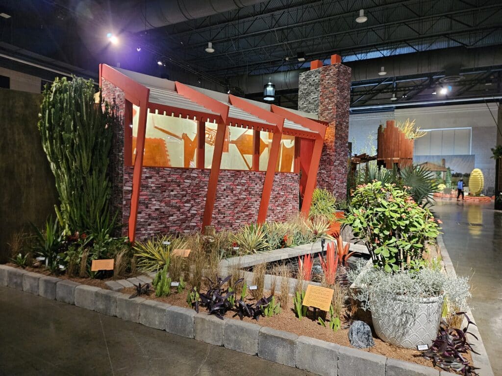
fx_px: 334
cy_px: 188
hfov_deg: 73.9
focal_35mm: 23
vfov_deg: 58.9
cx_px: 251
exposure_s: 1/60
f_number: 1.8
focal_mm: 5.4
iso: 640
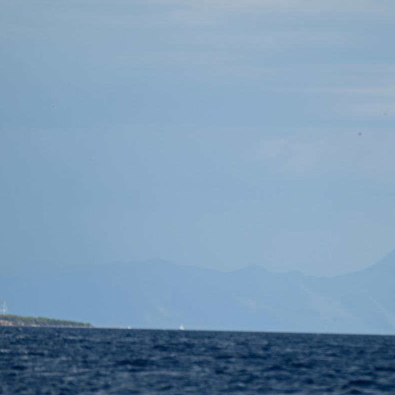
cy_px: 215
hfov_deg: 4.5
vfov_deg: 4.5
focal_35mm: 393
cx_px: 257
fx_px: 5074
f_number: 5.6
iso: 140
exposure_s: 1/1000
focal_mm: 280
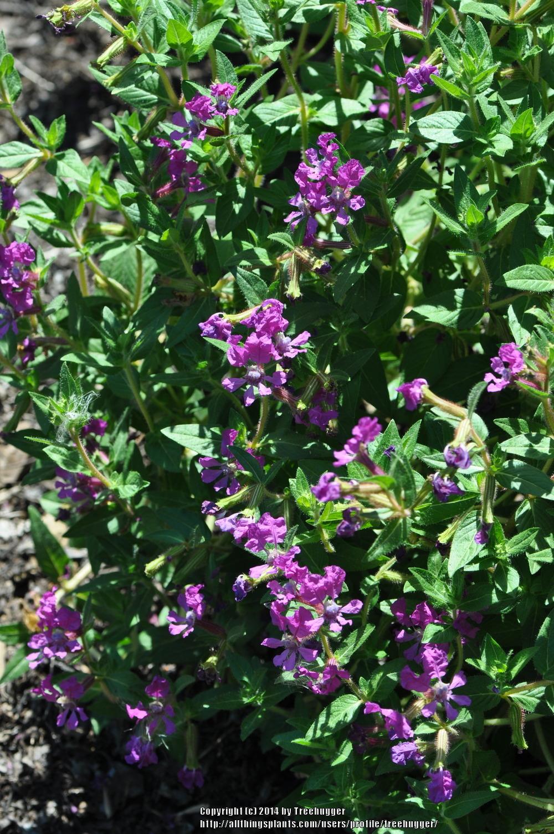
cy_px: 417
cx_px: 277
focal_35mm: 158
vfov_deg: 13.1
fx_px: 3645
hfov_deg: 8.7
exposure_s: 1/180
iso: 200
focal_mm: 105
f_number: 6.7
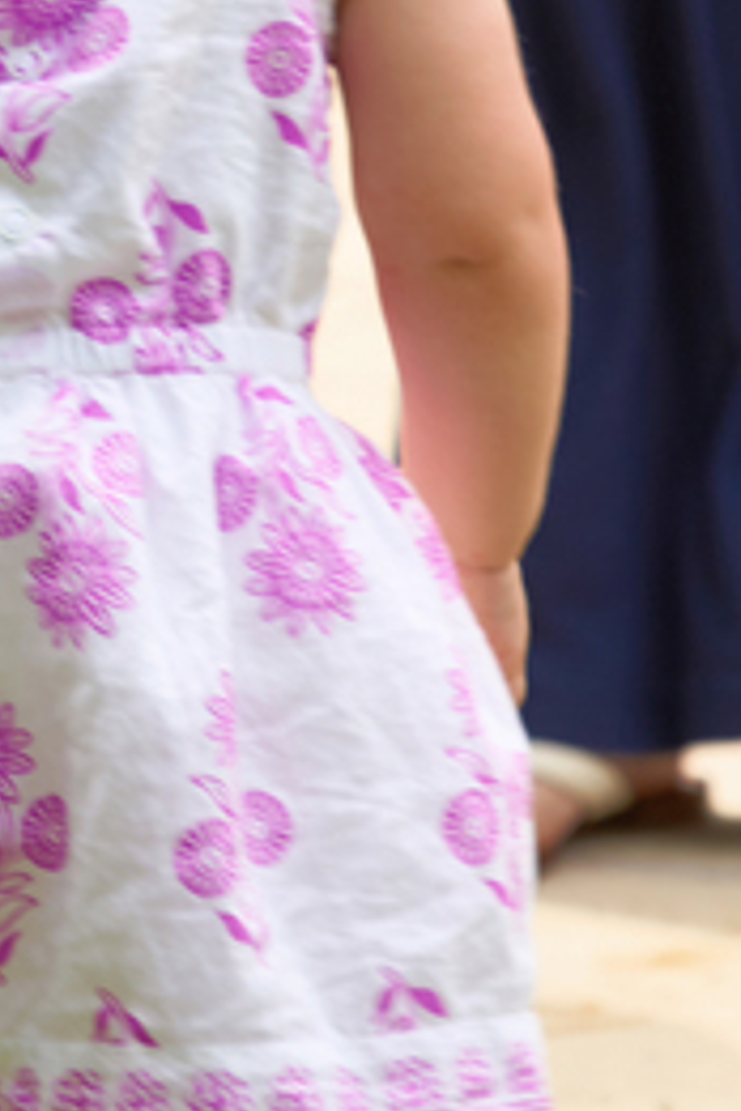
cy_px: 268
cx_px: -34
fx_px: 8953
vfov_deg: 7.1
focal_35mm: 290
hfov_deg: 4.7
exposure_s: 1/80
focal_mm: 70
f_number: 5.6
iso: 100
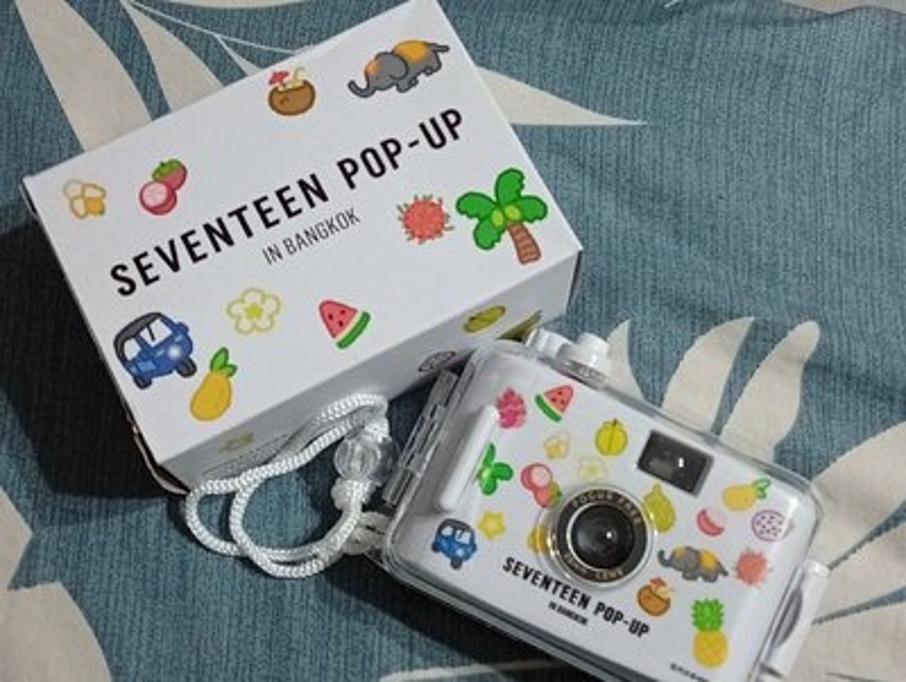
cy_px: 341
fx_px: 1363
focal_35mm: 52
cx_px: 453
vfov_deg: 28.1
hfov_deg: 36.8
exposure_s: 1/30
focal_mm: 4.15
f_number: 1.8
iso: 313
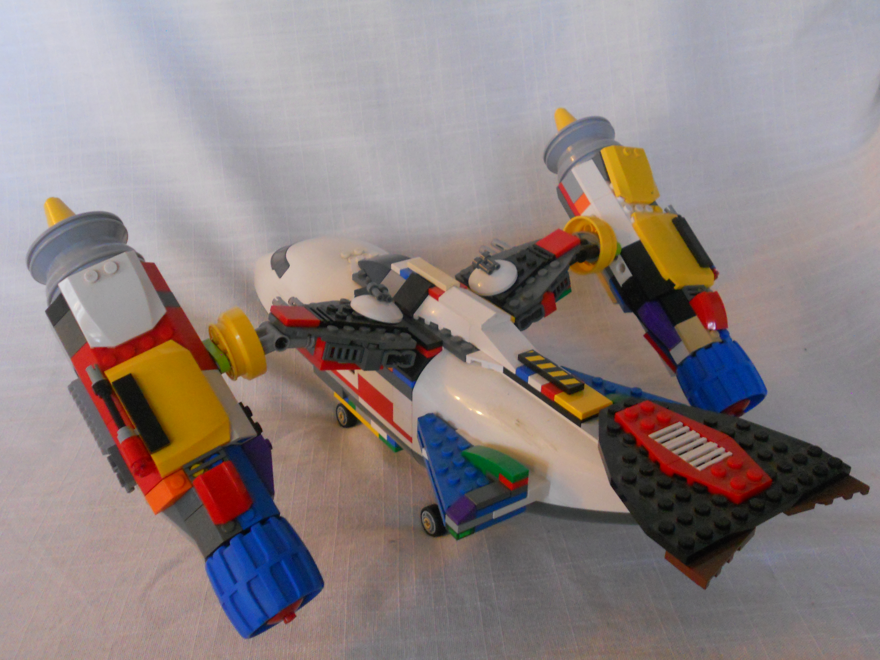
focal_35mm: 38
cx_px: 440
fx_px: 966
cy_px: 330
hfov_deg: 49.0
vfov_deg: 37.7
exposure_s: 1/5
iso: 400
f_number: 3.9
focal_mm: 6.9
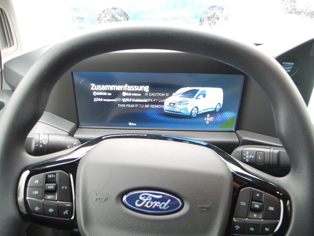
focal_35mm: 28
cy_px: 118
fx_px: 254
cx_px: 157
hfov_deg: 63.4
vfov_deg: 49.7
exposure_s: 1/30
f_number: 2.8
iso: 640
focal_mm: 6
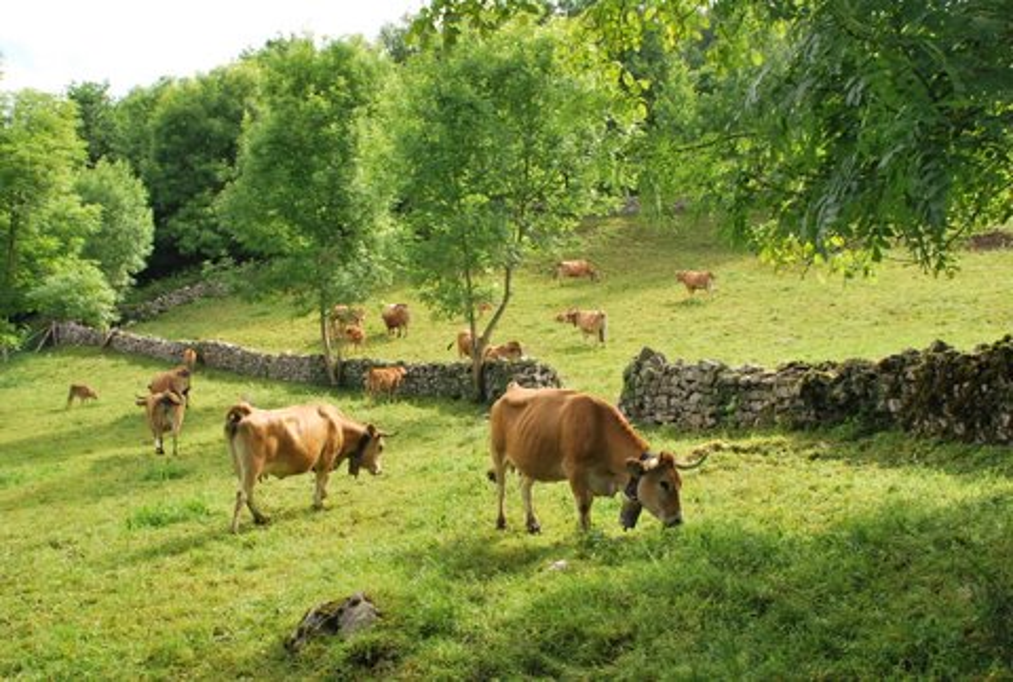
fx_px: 1058
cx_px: 506
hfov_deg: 51.2
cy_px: 341
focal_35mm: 38
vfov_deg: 35.7
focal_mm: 25
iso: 400
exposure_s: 1/200
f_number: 10
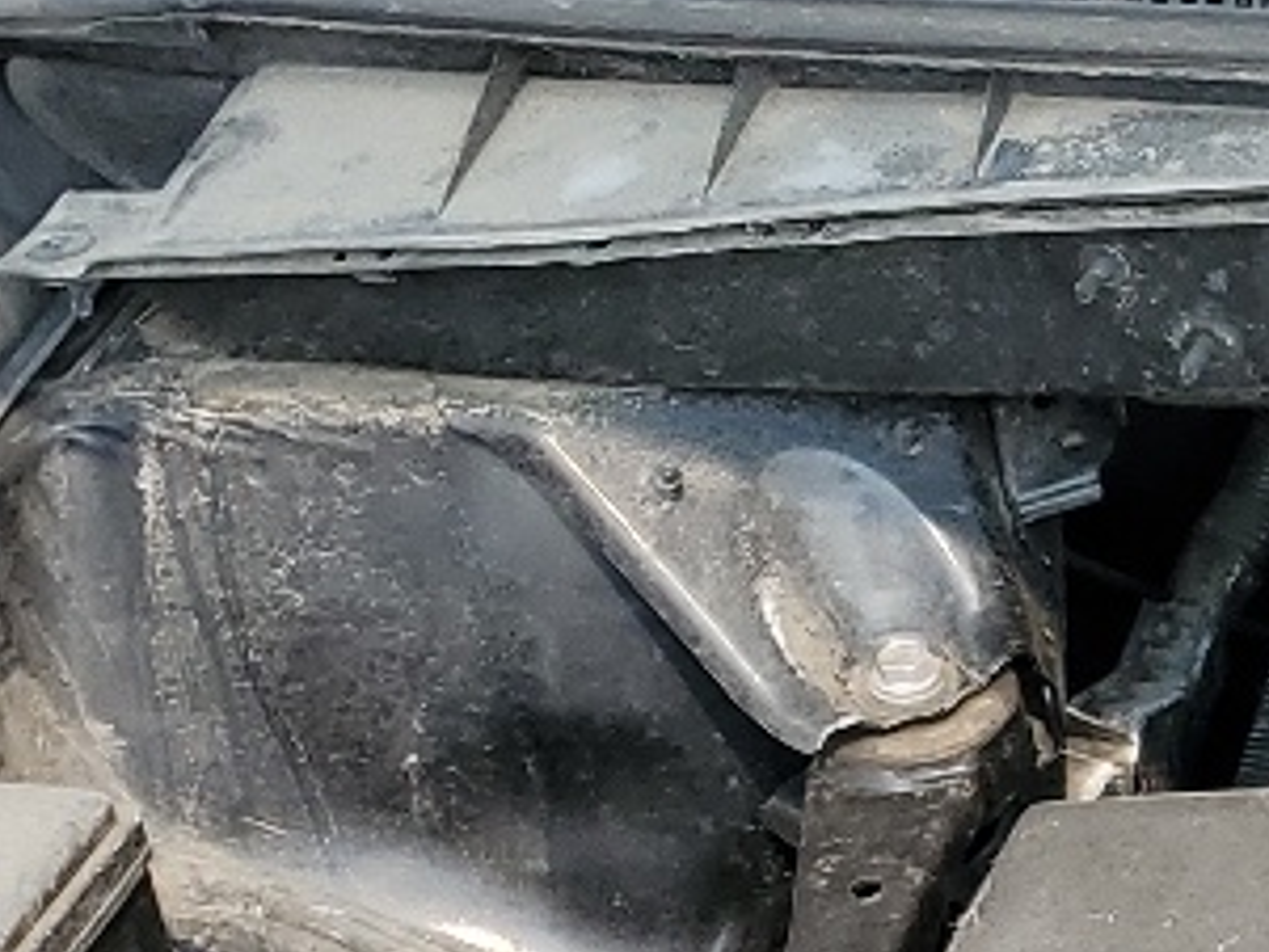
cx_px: 2559
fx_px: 5061
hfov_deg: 12.5
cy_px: 1028
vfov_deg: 10.6
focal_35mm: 138
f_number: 1.5
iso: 50
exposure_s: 1/1250
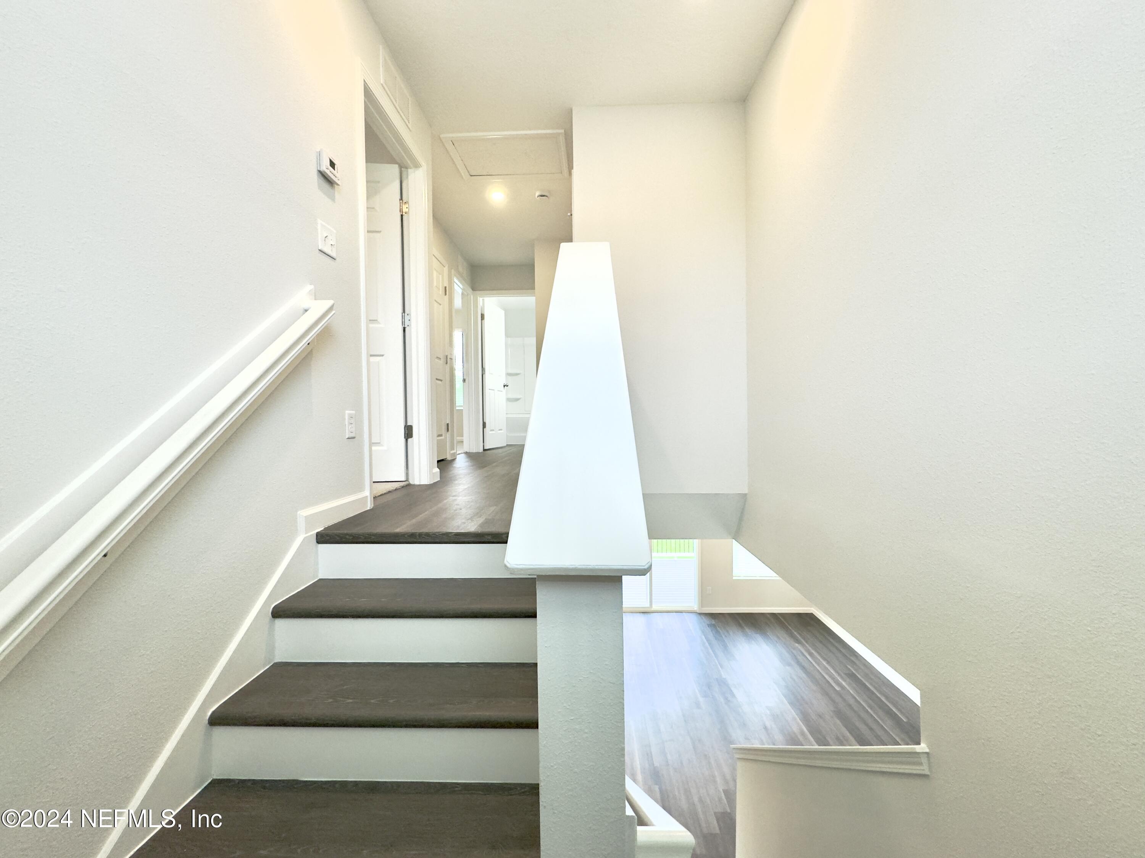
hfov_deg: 102.1
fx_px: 463
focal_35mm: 14
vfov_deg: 85.7
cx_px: 572
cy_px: 429
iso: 160
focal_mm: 2.22
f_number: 2.2
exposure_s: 1/120
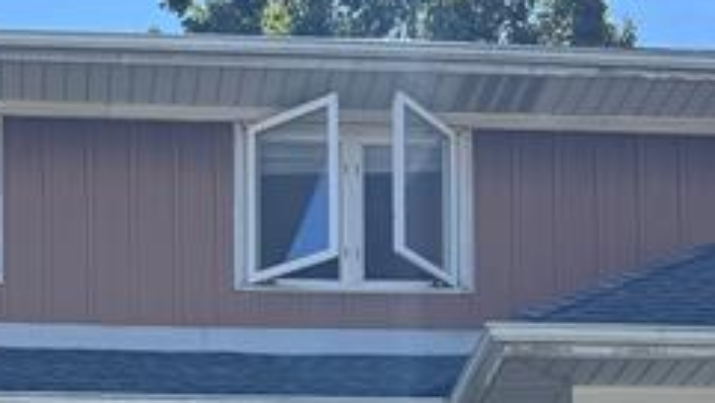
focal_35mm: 111
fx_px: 2106
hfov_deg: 19.2
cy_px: 1002
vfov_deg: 9.6
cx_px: 196
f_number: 1.78
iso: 80
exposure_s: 1/2415
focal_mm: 6.76
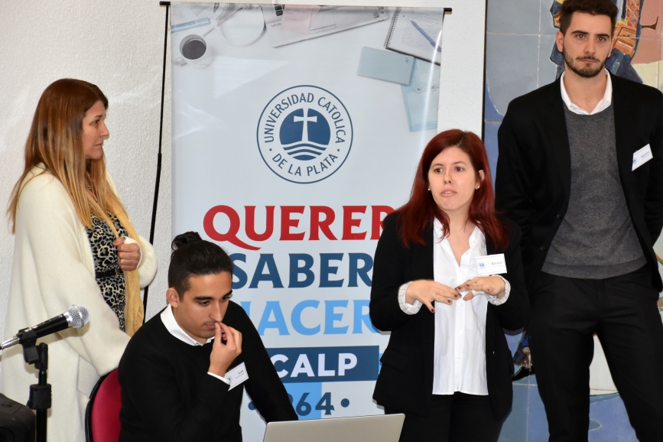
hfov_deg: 16.5
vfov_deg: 11.1
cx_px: 388
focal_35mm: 124
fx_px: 2283
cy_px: 240
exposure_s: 1/60
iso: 800
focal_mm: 70
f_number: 5
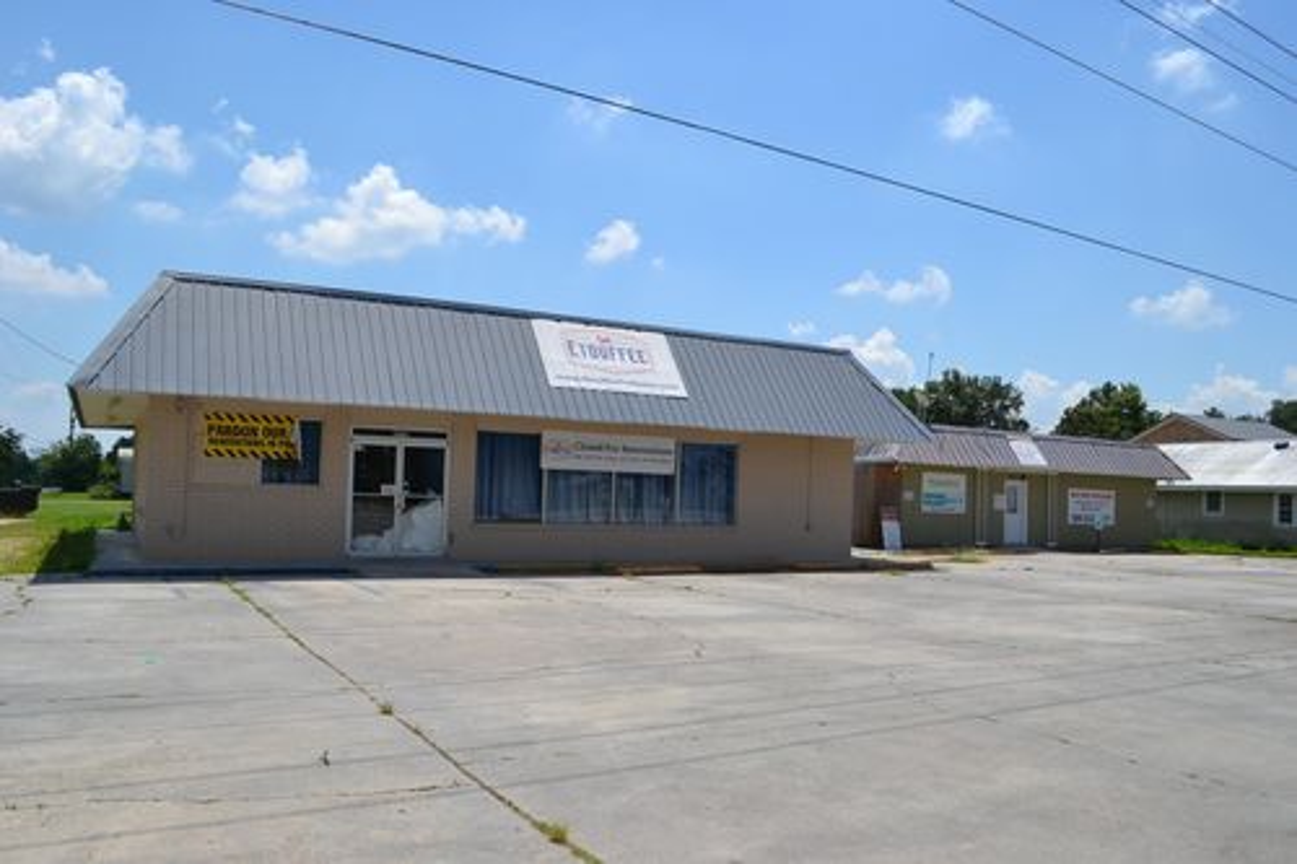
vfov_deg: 47.9
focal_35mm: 27
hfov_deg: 67.4
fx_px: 972
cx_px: 648
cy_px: 432
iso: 100
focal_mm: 18
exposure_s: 1/320
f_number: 9
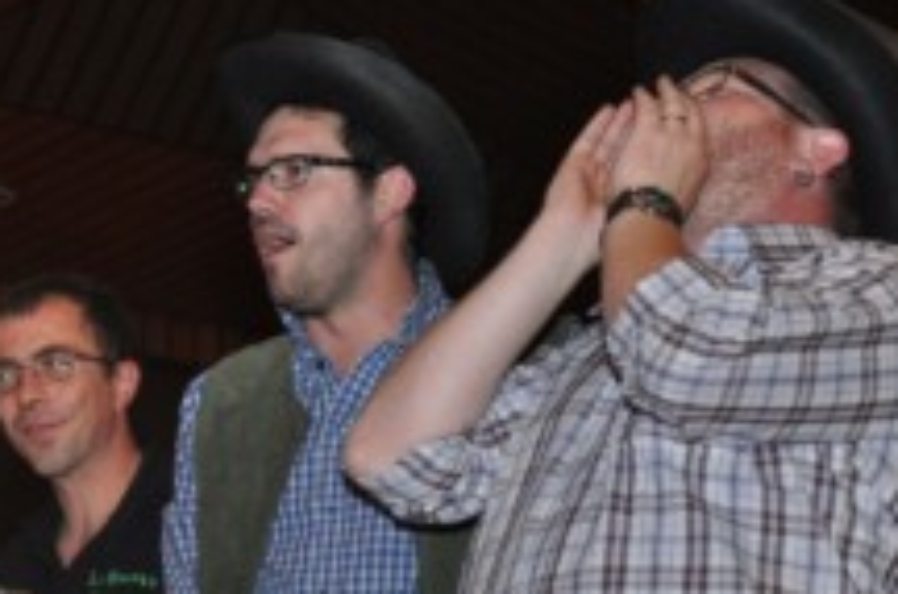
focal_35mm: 139
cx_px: 17
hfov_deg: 14.6
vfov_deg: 9.8
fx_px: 3460
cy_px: 582
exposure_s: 1/60
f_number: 4.5
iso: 800
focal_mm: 40
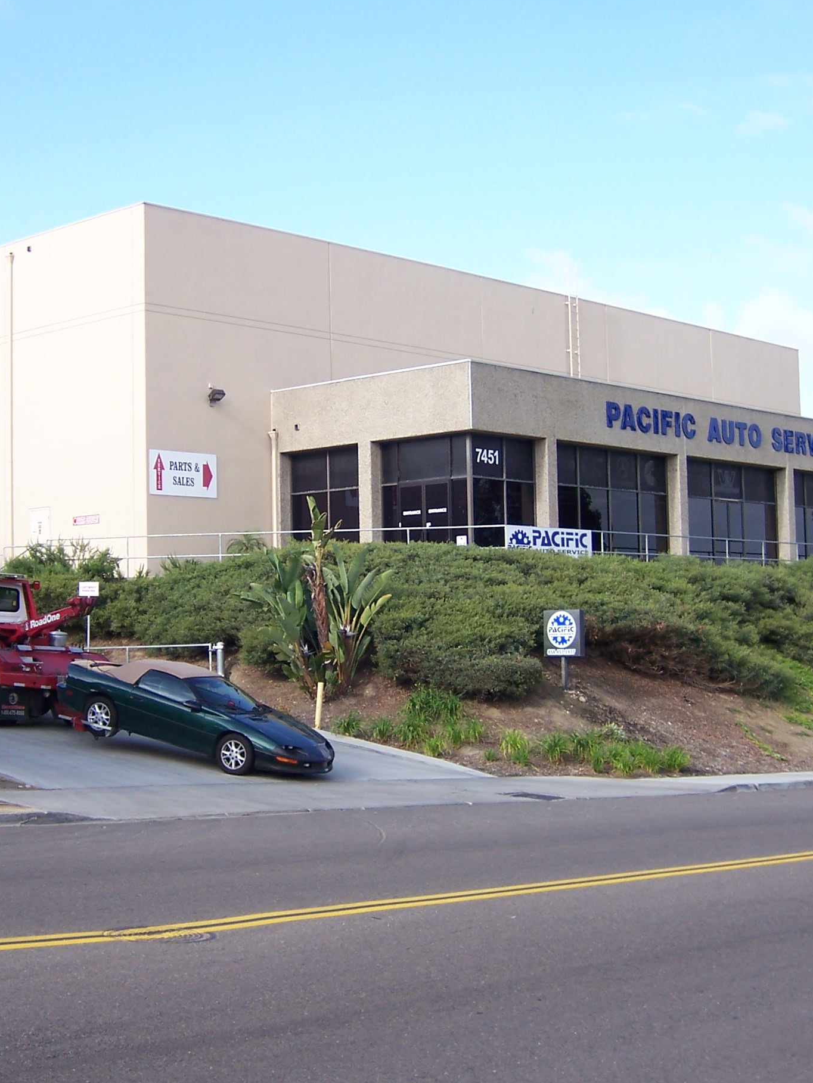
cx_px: 325
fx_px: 1597
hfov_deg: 28.5
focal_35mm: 51
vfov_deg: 37.5
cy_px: 519
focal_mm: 6.2
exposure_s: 1/500
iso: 80
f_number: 2.8
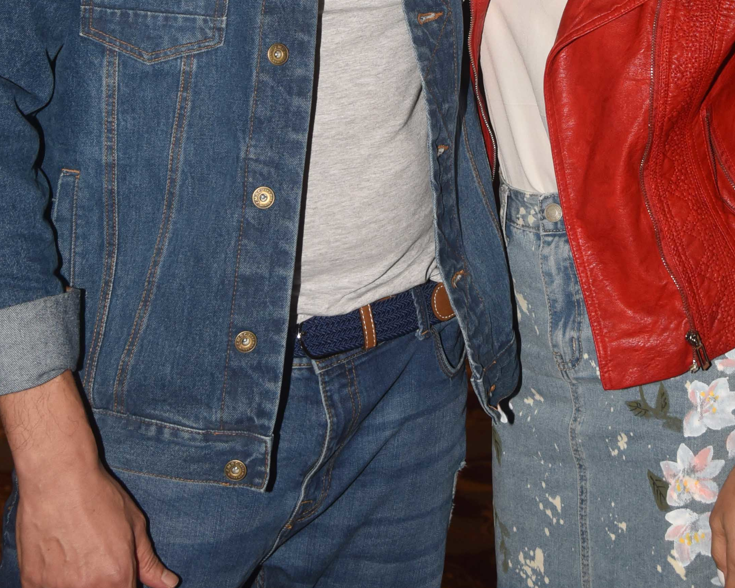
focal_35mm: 104
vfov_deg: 14.4
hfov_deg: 18.4
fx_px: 2263
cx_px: 429
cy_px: -117
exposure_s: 1/160
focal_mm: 40
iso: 800
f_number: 5.6
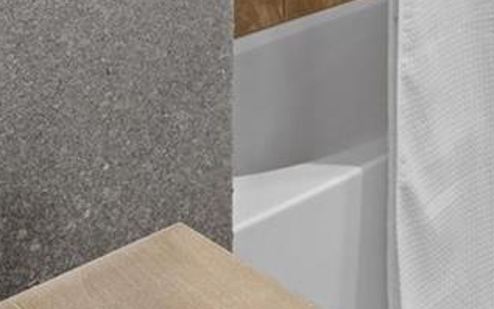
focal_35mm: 72
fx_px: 969
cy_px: -375
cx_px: 913
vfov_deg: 14.0
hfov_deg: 19.9
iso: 200
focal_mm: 14
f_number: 9
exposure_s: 2
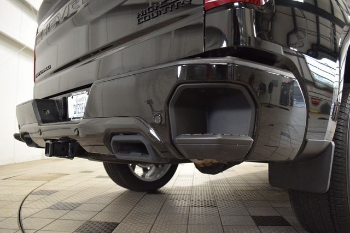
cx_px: 175
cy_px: 116
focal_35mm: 27
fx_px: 263
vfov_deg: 48.0
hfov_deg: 67.4
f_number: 3.5
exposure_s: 1/60
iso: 1800
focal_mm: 18
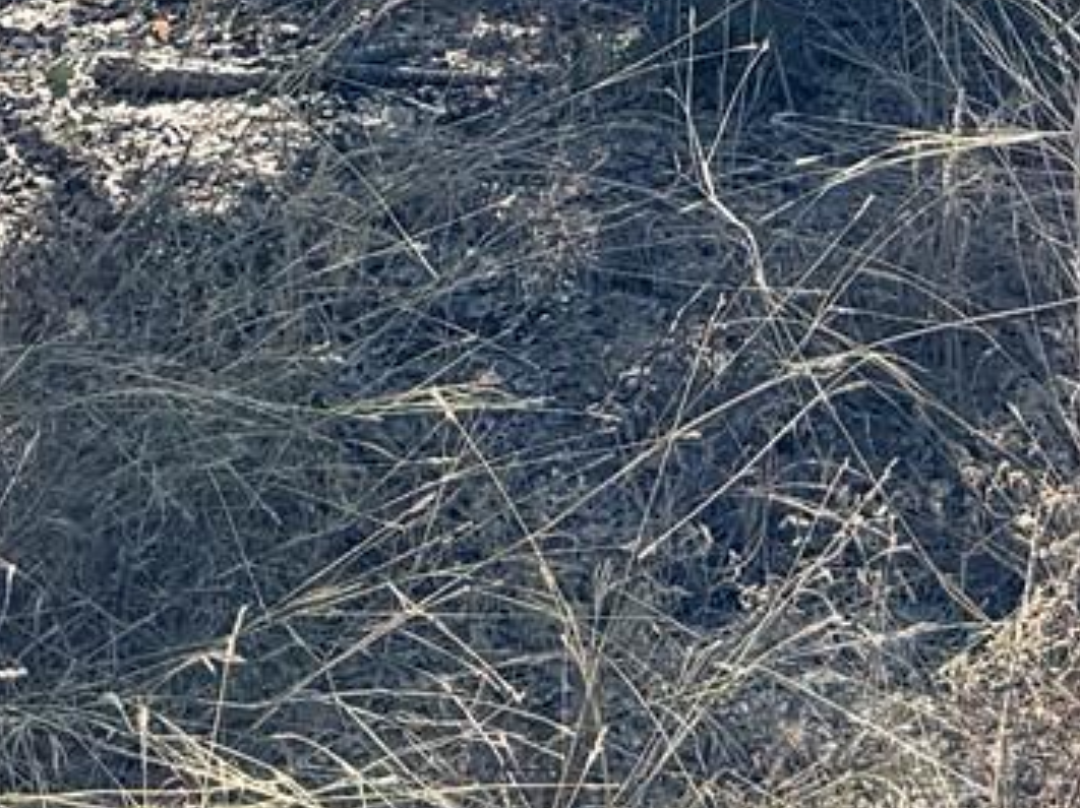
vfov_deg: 9.5
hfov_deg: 14.2
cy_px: -1122
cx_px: 506
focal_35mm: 139
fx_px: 4334
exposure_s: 1/1637
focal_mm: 6.76
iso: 80
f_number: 1.78
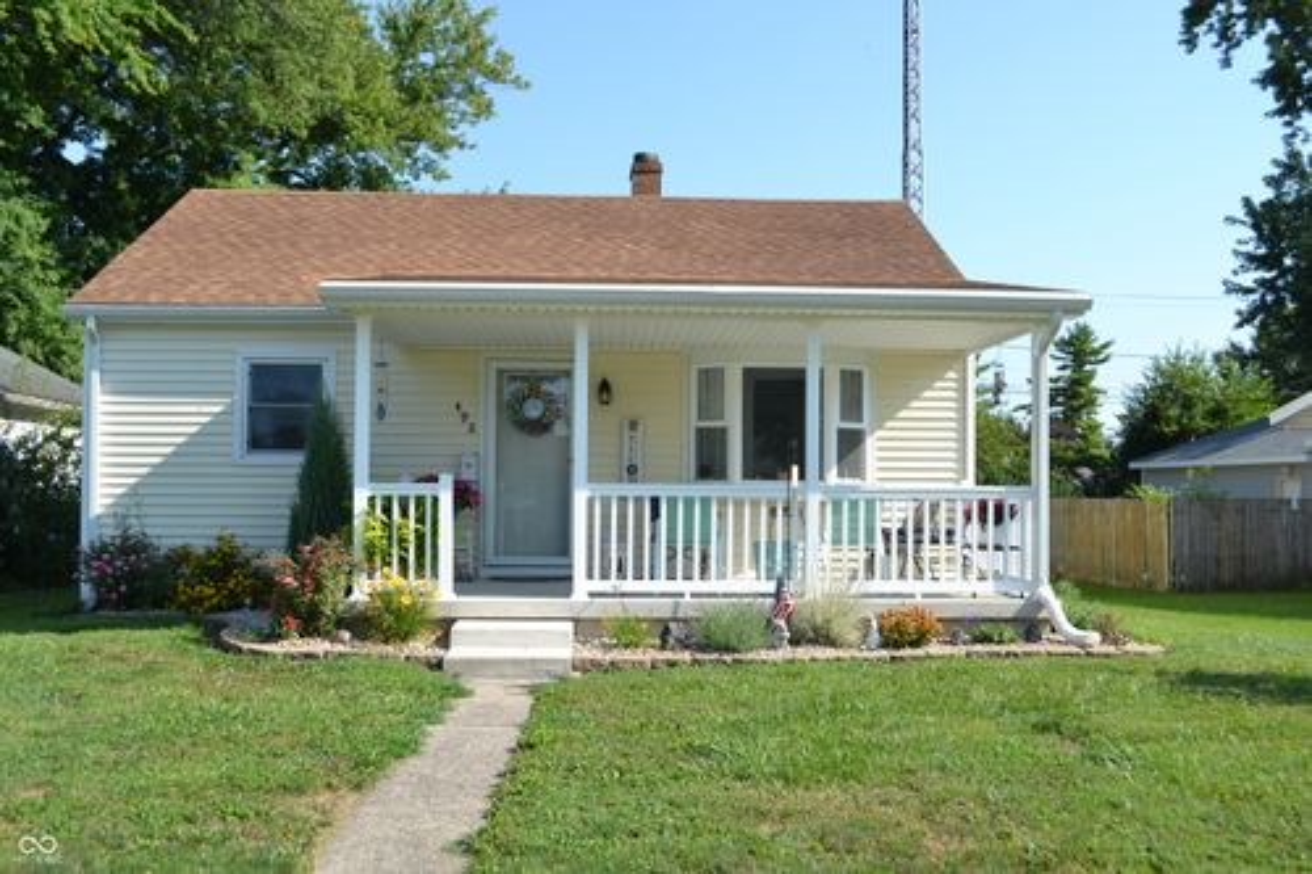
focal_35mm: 36
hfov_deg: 53.1
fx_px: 1311
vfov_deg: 36.8
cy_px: 437
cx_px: 656
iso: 100
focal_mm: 24
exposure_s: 1/200
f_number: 7.1
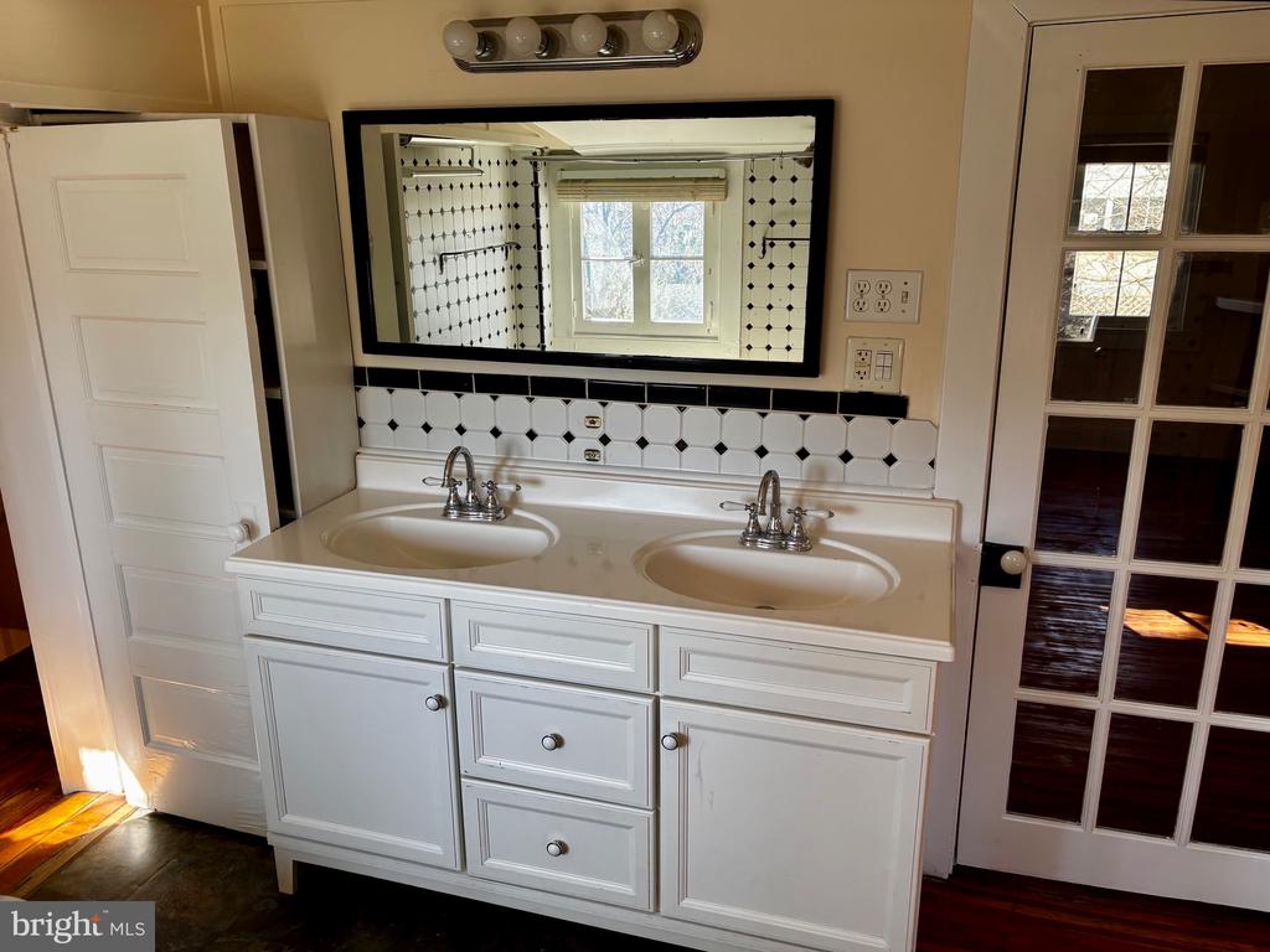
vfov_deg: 53.1
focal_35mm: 26
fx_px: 954
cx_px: 635
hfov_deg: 67.3
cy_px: 476
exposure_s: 1/121
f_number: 1.6
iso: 64
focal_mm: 5.96
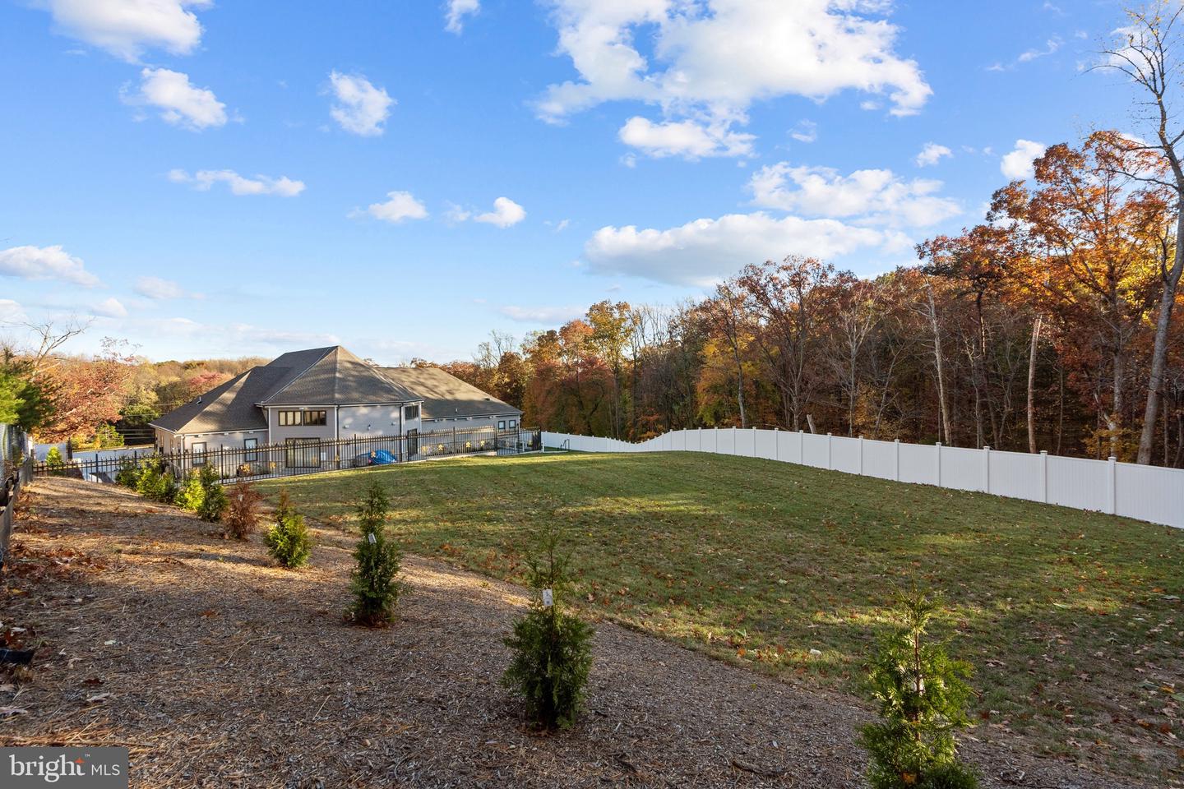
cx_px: 592
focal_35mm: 16
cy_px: 394
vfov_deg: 73.7
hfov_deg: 96.7
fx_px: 526
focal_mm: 16
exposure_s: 1/800
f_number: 8
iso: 800
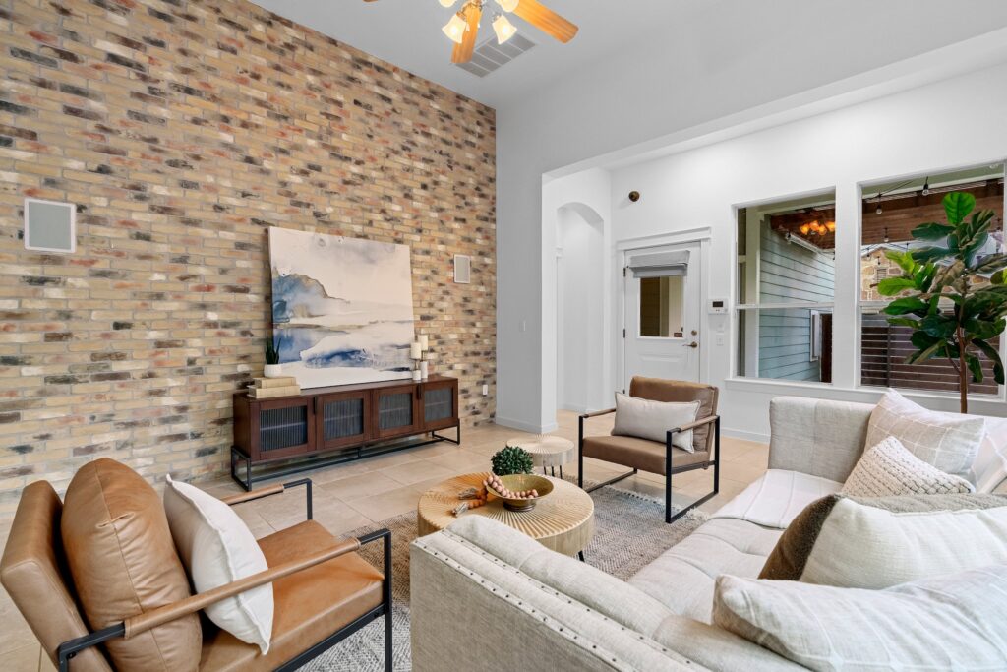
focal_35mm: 16
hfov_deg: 96.7
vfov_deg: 73.8
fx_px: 448
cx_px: 504
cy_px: 336
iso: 2000
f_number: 8
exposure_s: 1/25
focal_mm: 16
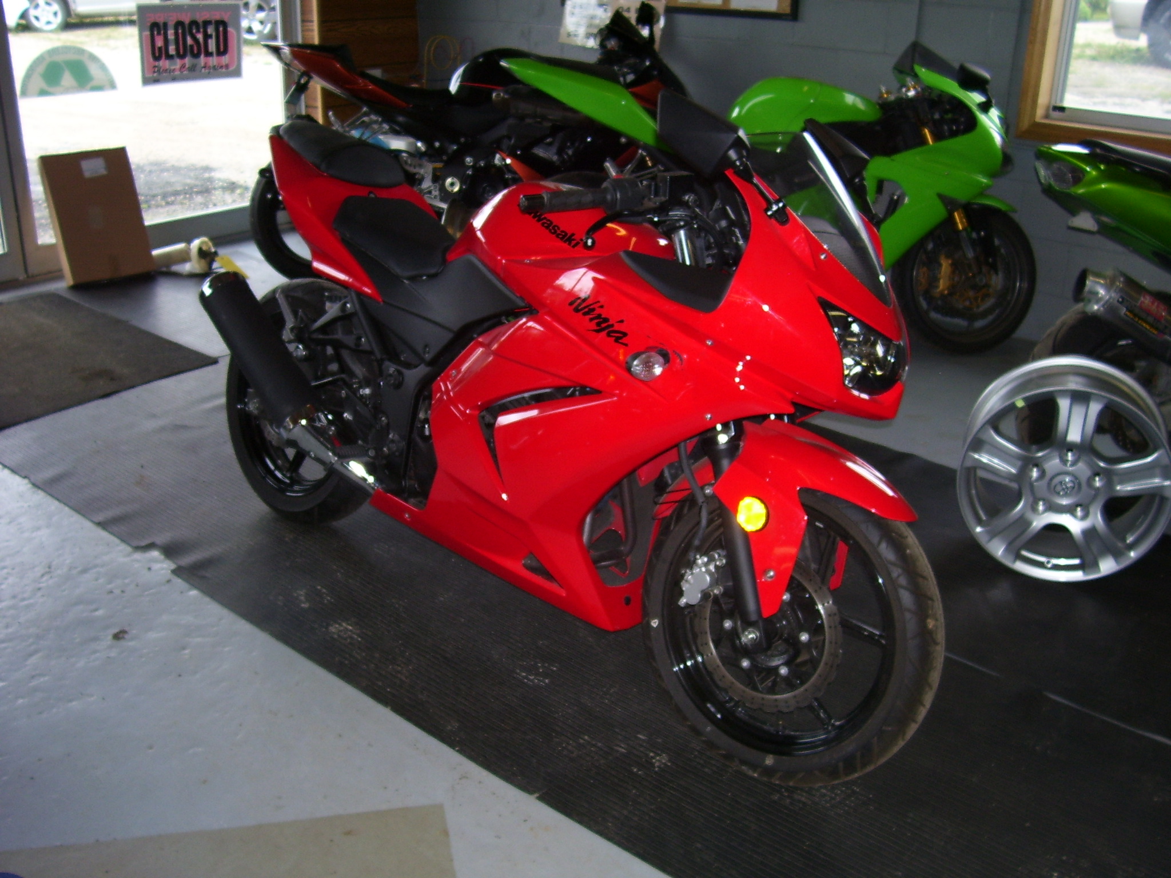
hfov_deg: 54.0
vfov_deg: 41.8
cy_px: 439
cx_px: 586
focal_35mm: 34
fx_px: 1150
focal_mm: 5.6
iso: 80
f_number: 2.7
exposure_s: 1/60
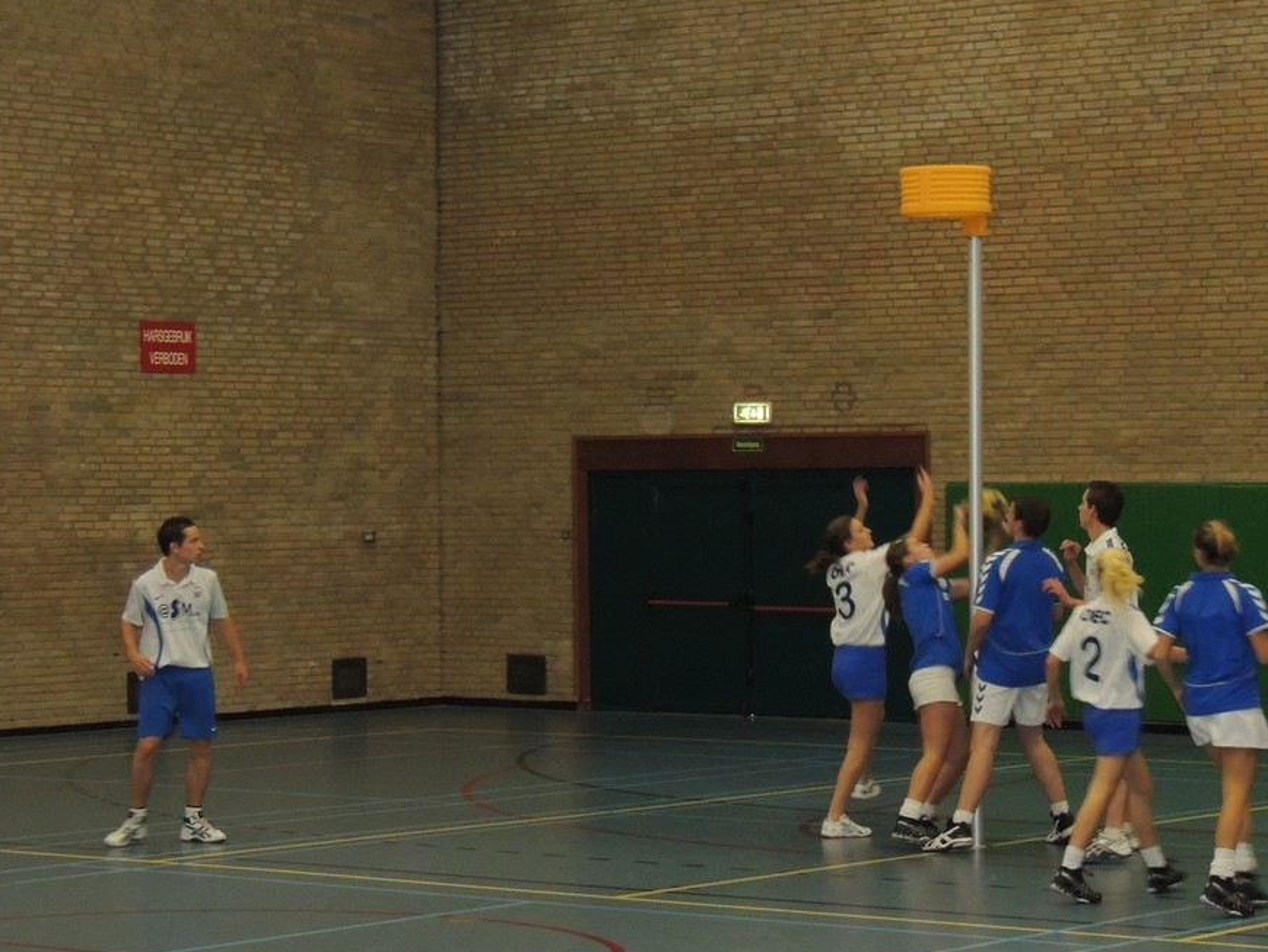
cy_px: 524
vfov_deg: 14.0
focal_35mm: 106
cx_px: 686
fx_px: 3883
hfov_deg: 18.5
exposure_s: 1/60
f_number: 4.1
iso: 800
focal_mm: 16
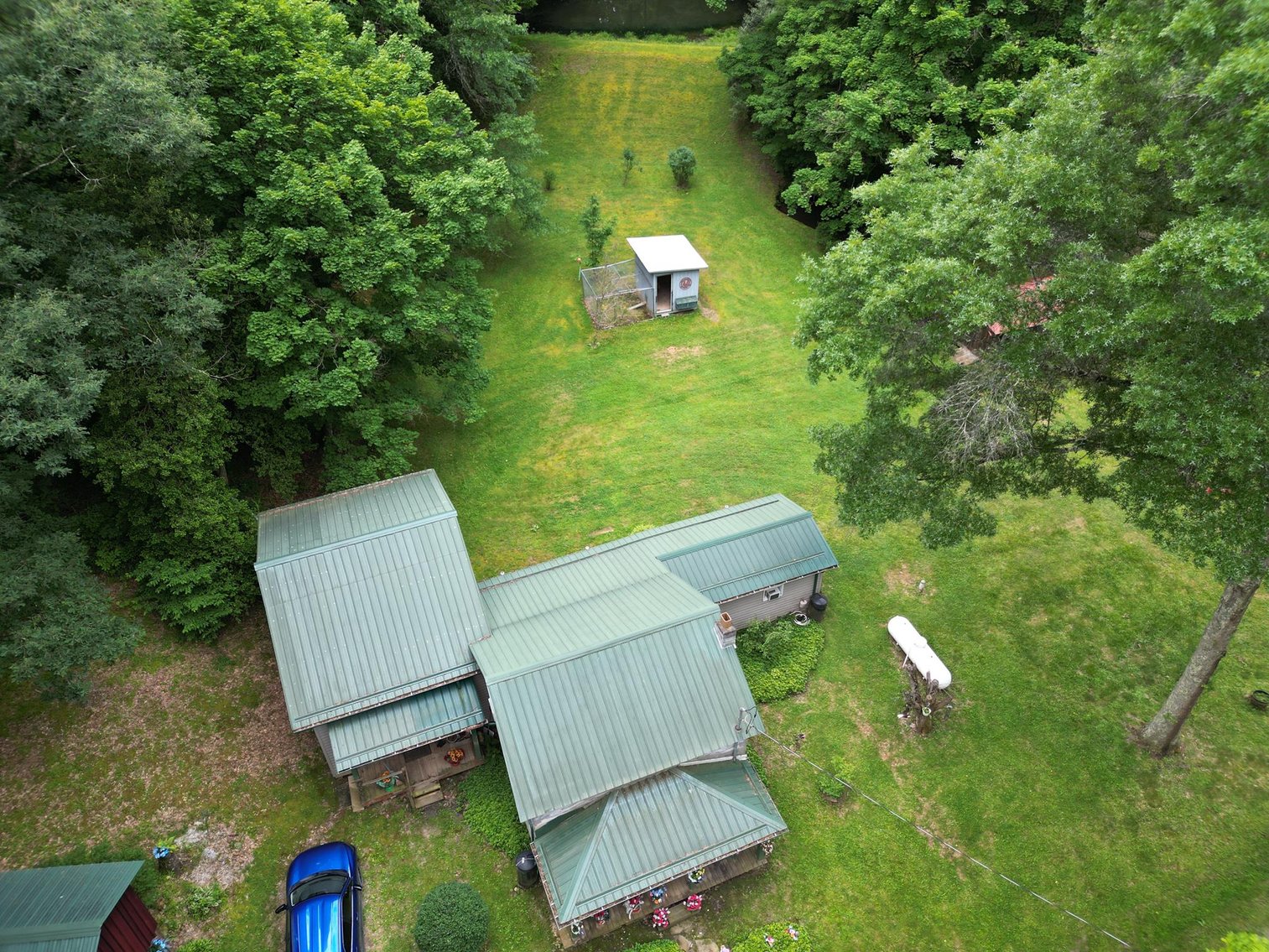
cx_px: 634
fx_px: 880
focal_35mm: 24
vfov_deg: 56.8
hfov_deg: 71.6
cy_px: 476
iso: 100
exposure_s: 1/350
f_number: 1.7
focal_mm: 6.72
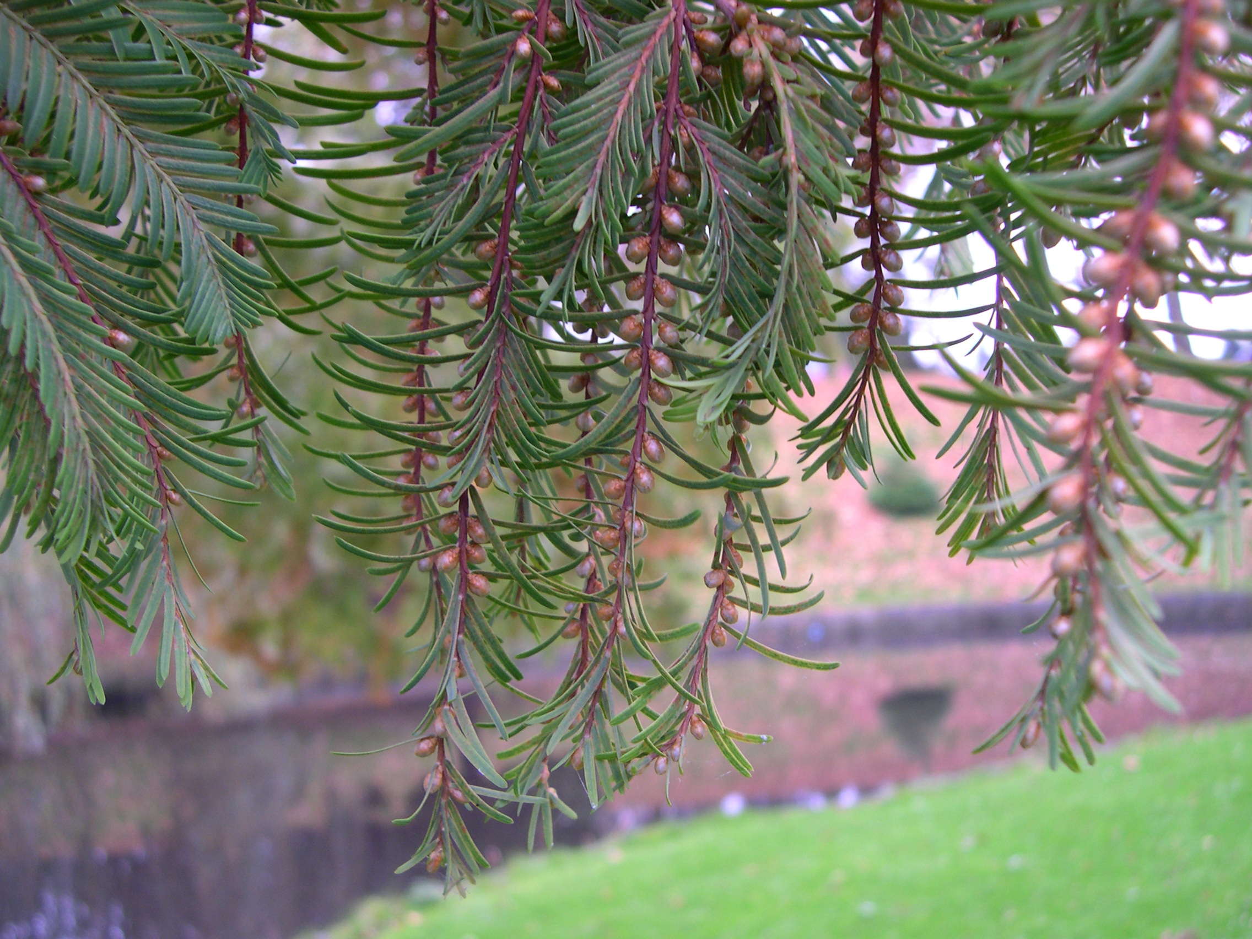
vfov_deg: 37.7
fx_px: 1374
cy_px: 470
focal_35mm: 38
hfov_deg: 49.0
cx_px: 626
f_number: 2.8
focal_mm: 8
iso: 100
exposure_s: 1/53.3
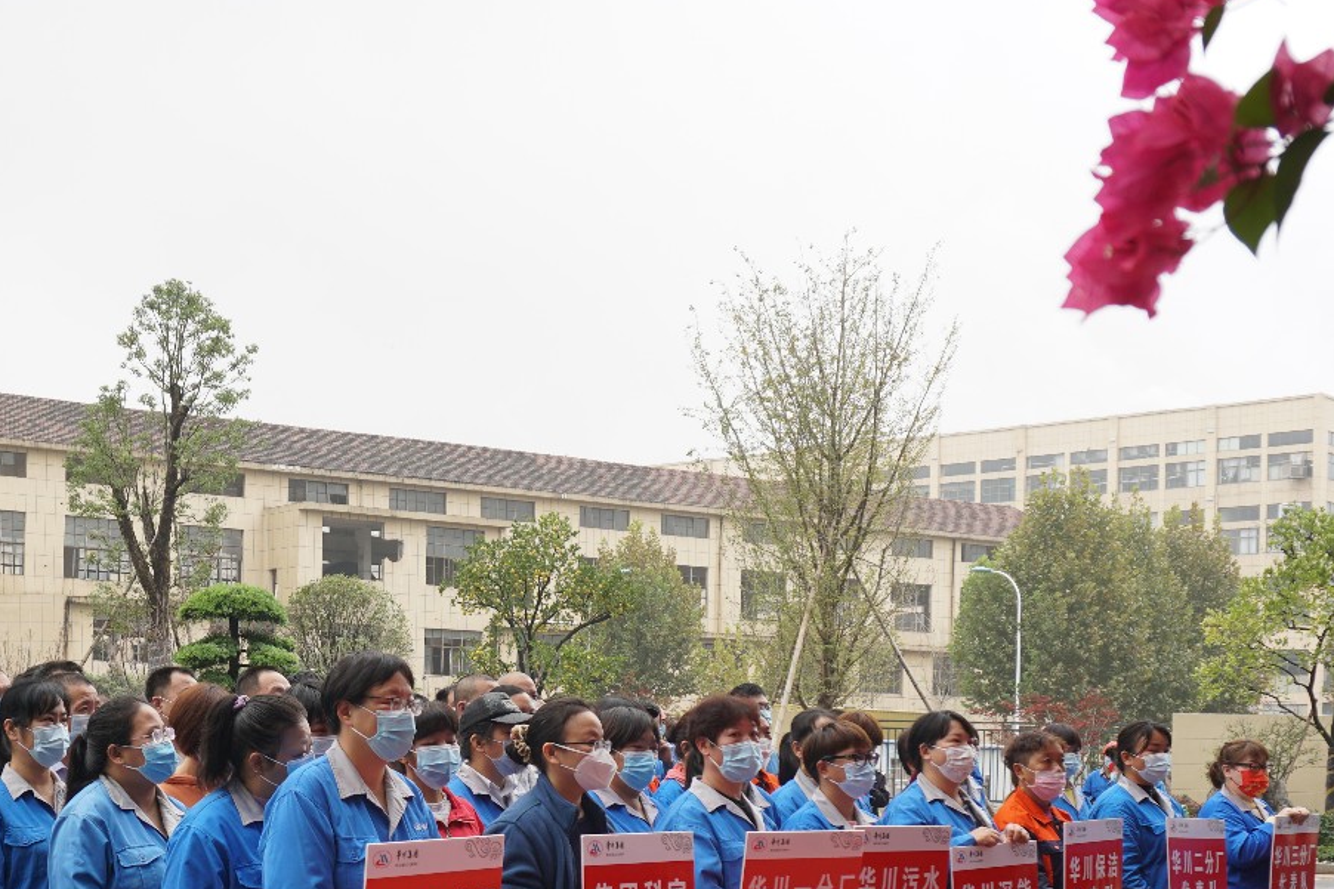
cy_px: 771
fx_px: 2070
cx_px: 370
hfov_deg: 35.1
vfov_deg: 23.7
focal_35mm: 56
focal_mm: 21
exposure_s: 1/80
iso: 100
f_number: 5
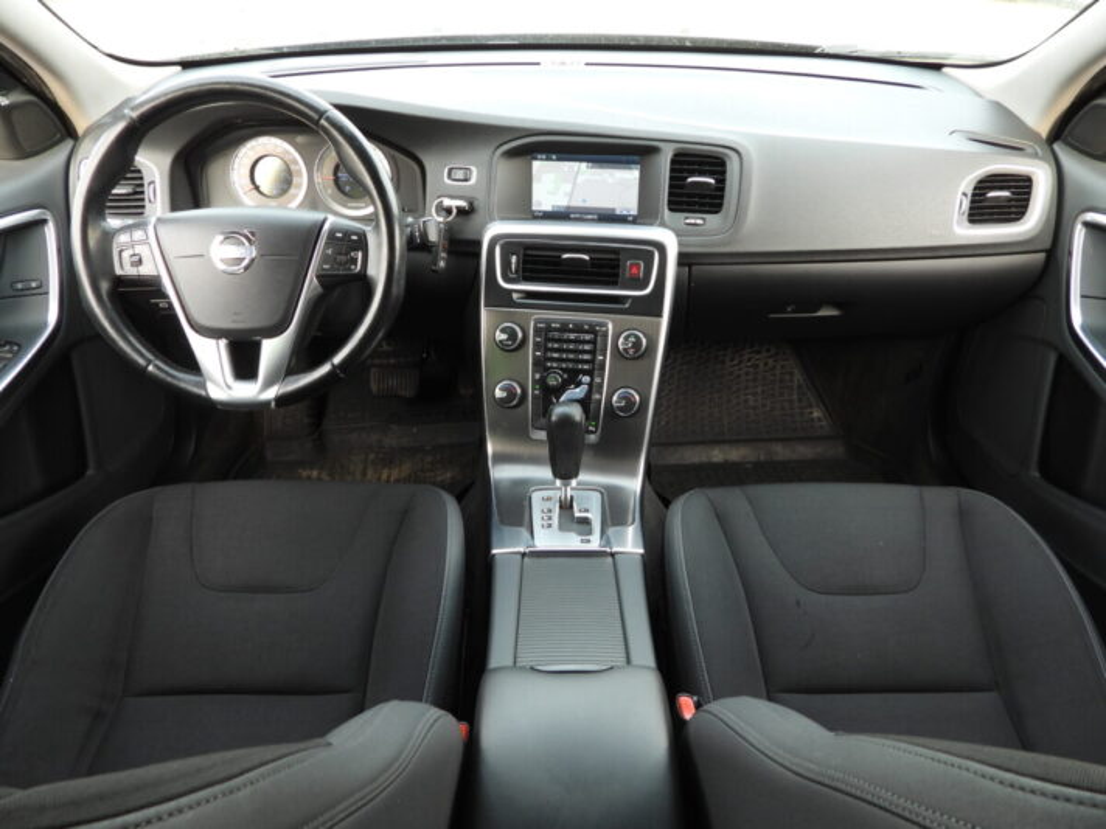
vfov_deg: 56.8
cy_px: 414
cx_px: 553
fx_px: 767
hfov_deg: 71.6
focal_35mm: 24
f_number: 2.8
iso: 100
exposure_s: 1/40
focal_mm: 4.3
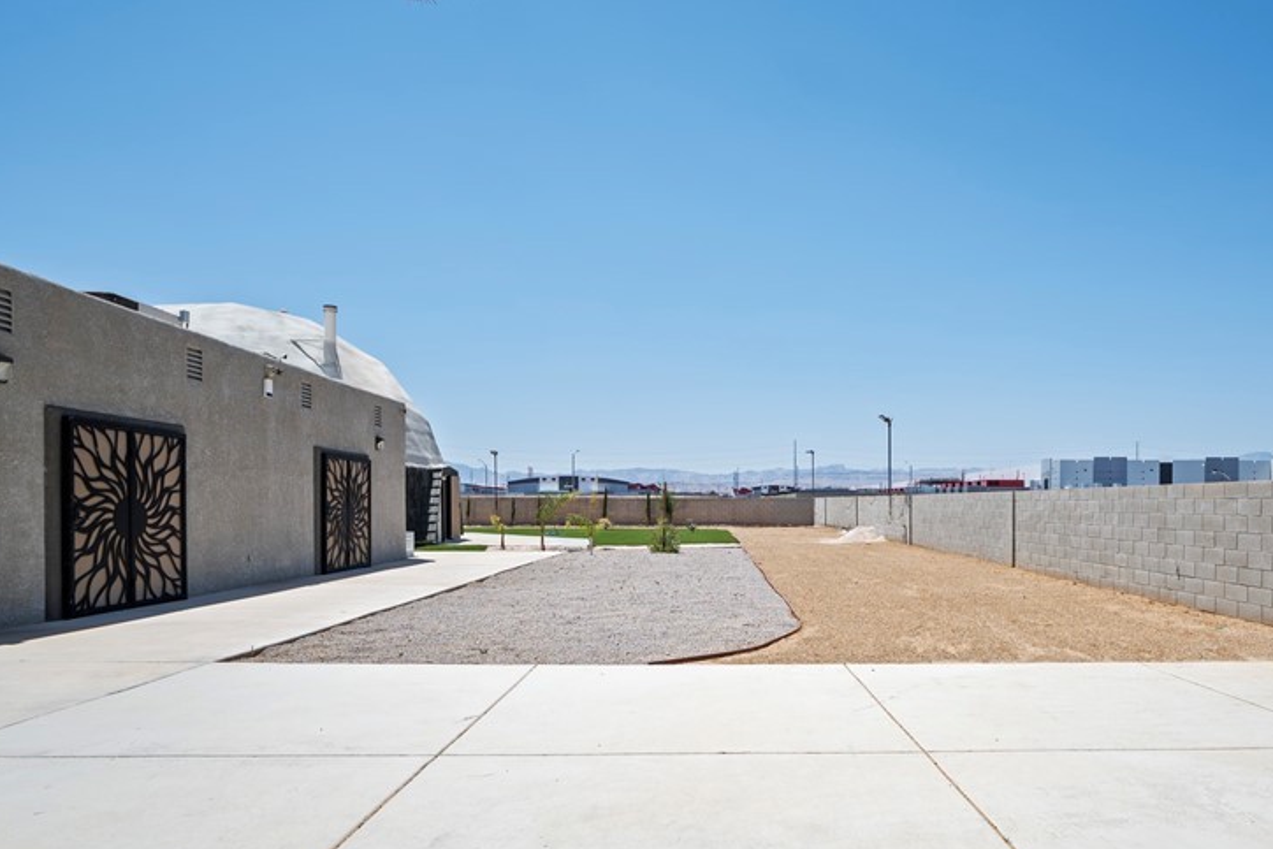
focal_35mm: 21
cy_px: 520
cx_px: 749
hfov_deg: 80.4
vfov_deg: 58.9
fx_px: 743
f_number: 9
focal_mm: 14
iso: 100
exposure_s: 1/200
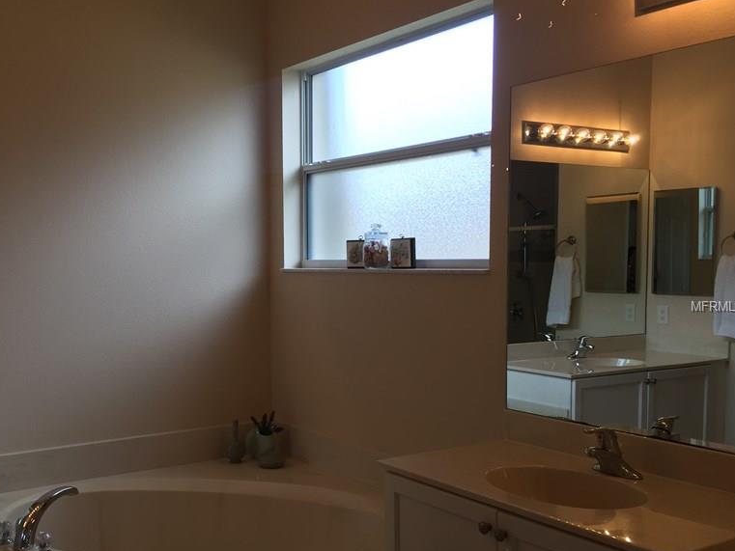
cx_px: 255
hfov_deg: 47.2
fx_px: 828
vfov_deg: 36.8
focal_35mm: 39
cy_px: 307
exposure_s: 1/120
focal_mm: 4.15
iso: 50
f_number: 2.2
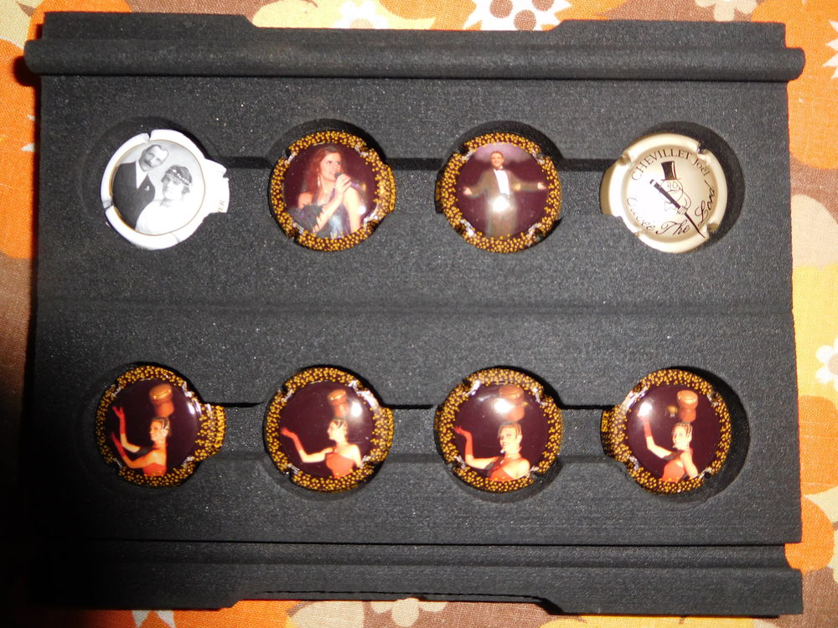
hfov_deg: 69.4
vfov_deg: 54.9
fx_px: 605
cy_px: 314
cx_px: 419
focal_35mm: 25
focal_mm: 4.5
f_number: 6.8
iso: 200
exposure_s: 1/30
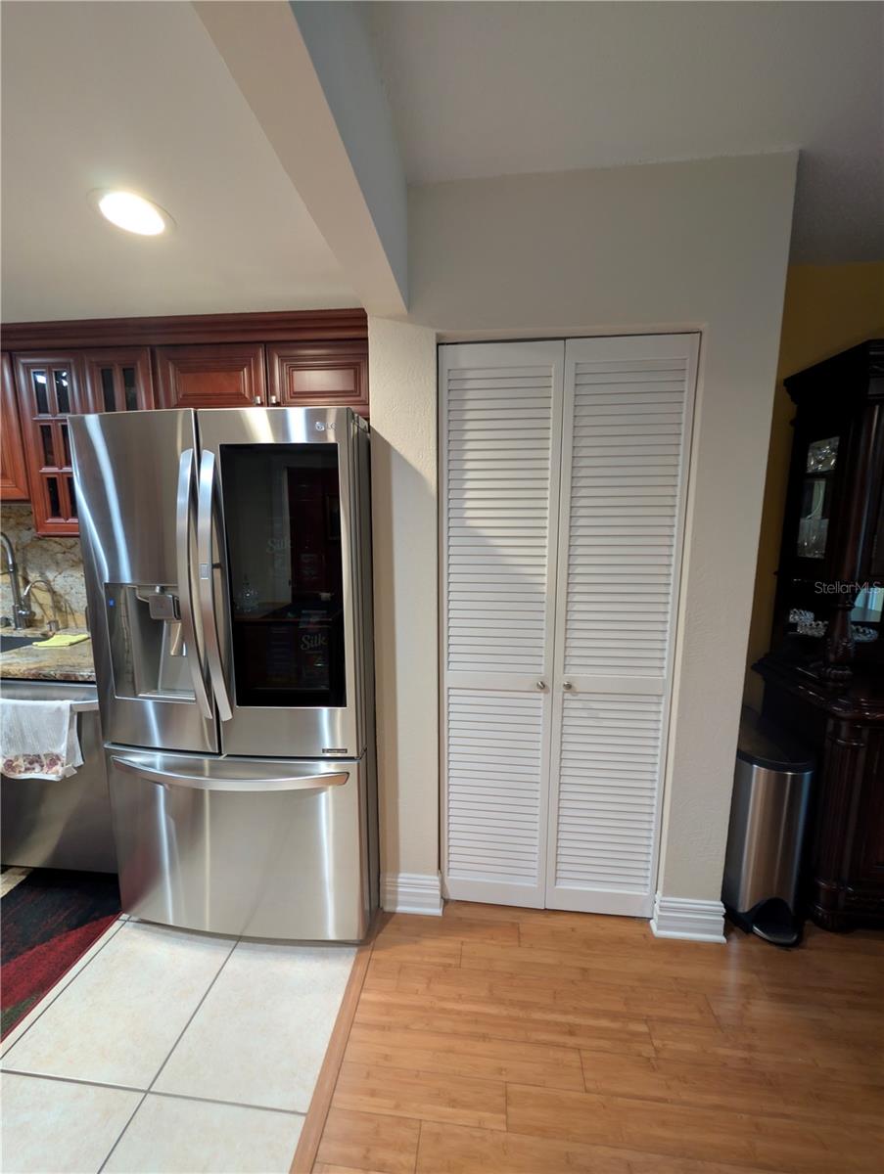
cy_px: 587
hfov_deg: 94.6
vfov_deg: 110.5
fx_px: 408
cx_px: 442
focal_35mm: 12
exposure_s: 1/17.1
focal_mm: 2.02
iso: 74
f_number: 1.7
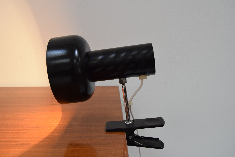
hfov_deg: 53.1
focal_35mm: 36
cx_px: 118
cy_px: 78
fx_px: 235
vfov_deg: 36.9
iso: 1600
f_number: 5.6
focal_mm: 24
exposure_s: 1/125
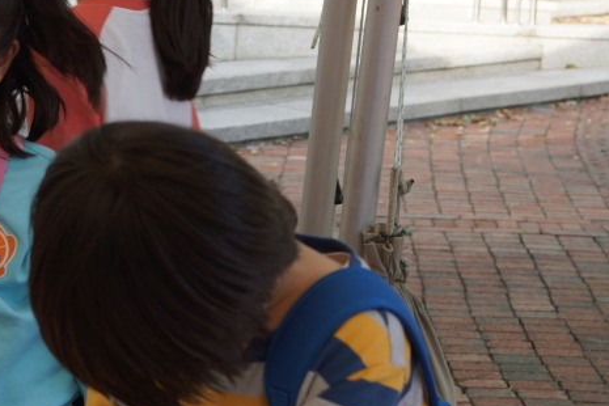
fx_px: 1675
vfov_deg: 13.8
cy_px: 325
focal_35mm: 99
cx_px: 67
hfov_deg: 20.2
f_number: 4
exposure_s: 1/160
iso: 100
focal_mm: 30
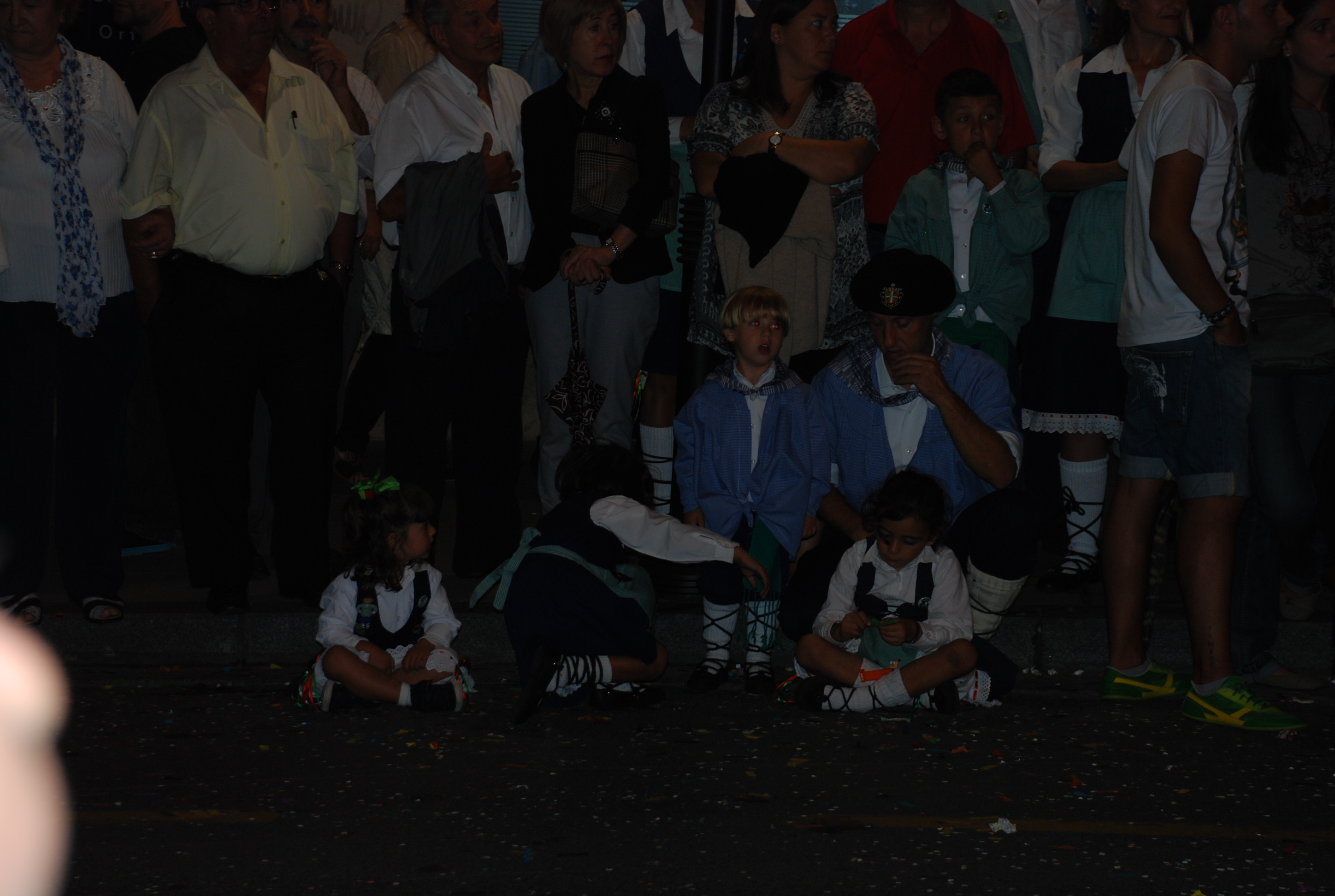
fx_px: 3456
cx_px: 668
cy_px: 448
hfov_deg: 21.9
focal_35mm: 93
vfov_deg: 14.8
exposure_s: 1/60
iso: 200
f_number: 5.3
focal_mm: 62
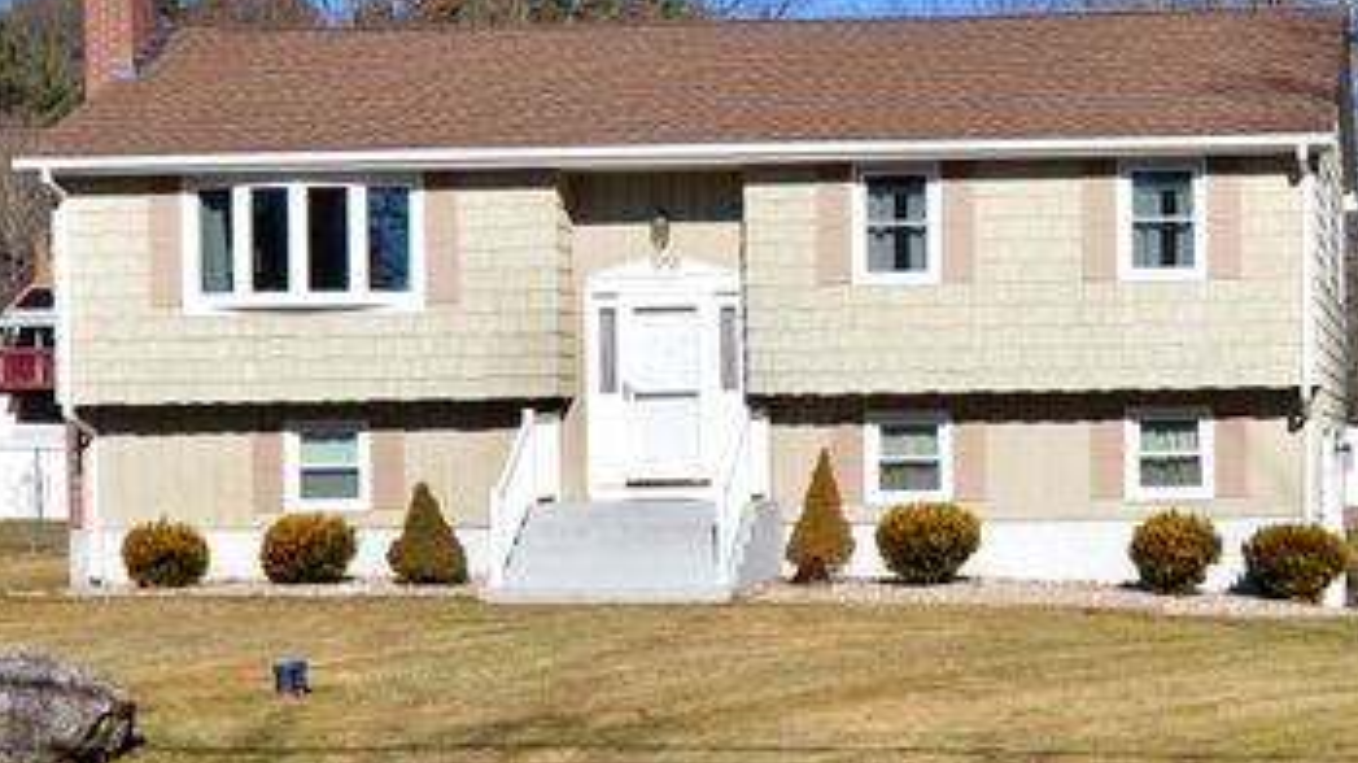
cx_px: 942
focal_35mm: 45
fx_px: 1620
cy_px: 417
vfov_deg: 26.5
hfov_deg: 44.6
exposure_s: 1/800
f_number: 8
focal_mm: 20
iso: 250
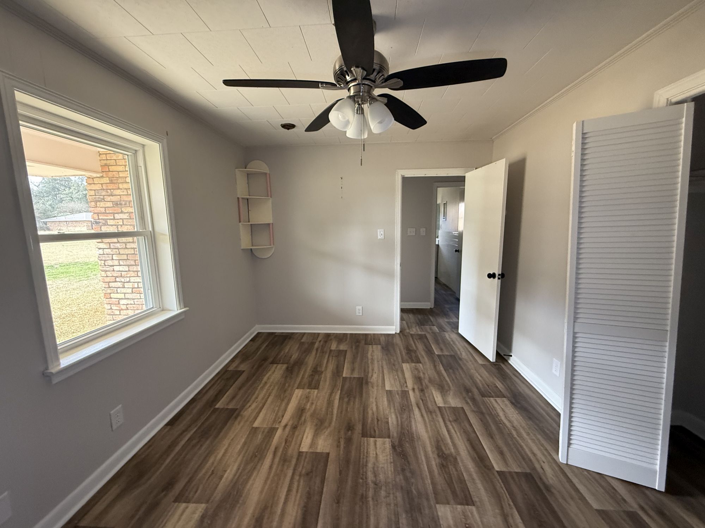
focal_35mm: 14
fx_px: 285
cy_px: 264
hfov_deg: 102.1
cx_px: 352
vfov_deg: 85.7
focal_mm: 2.22
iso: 320
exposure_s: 1/98
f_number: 2.2
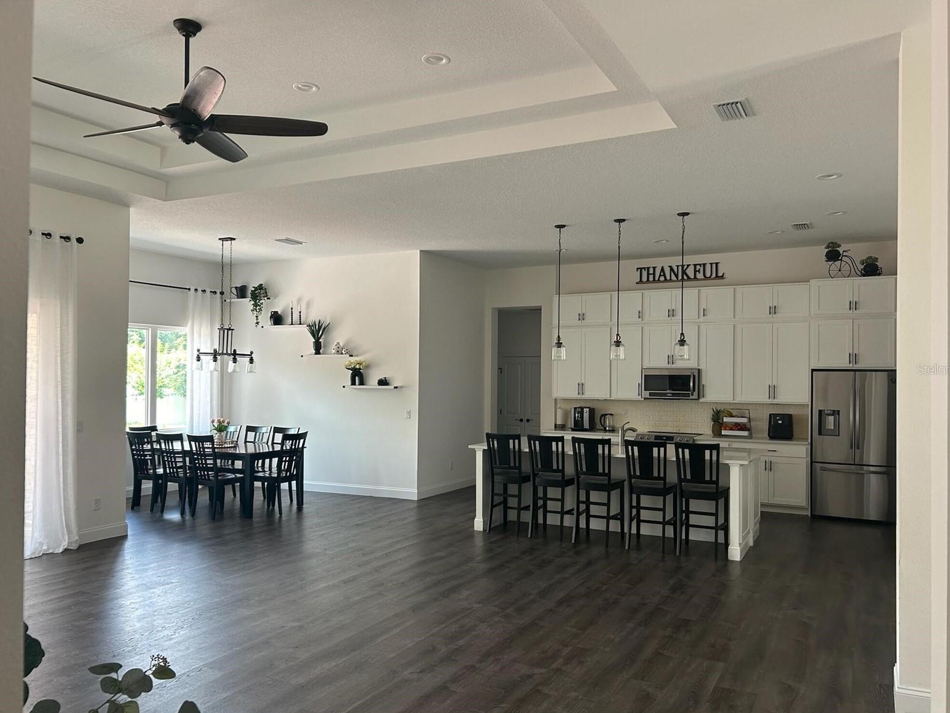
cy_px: 369
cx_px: 482
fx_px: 741
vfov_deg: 51.4
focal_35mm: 27
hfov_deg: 65.3
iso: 100
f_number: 1.5
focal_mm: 5.7
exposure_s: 1/121
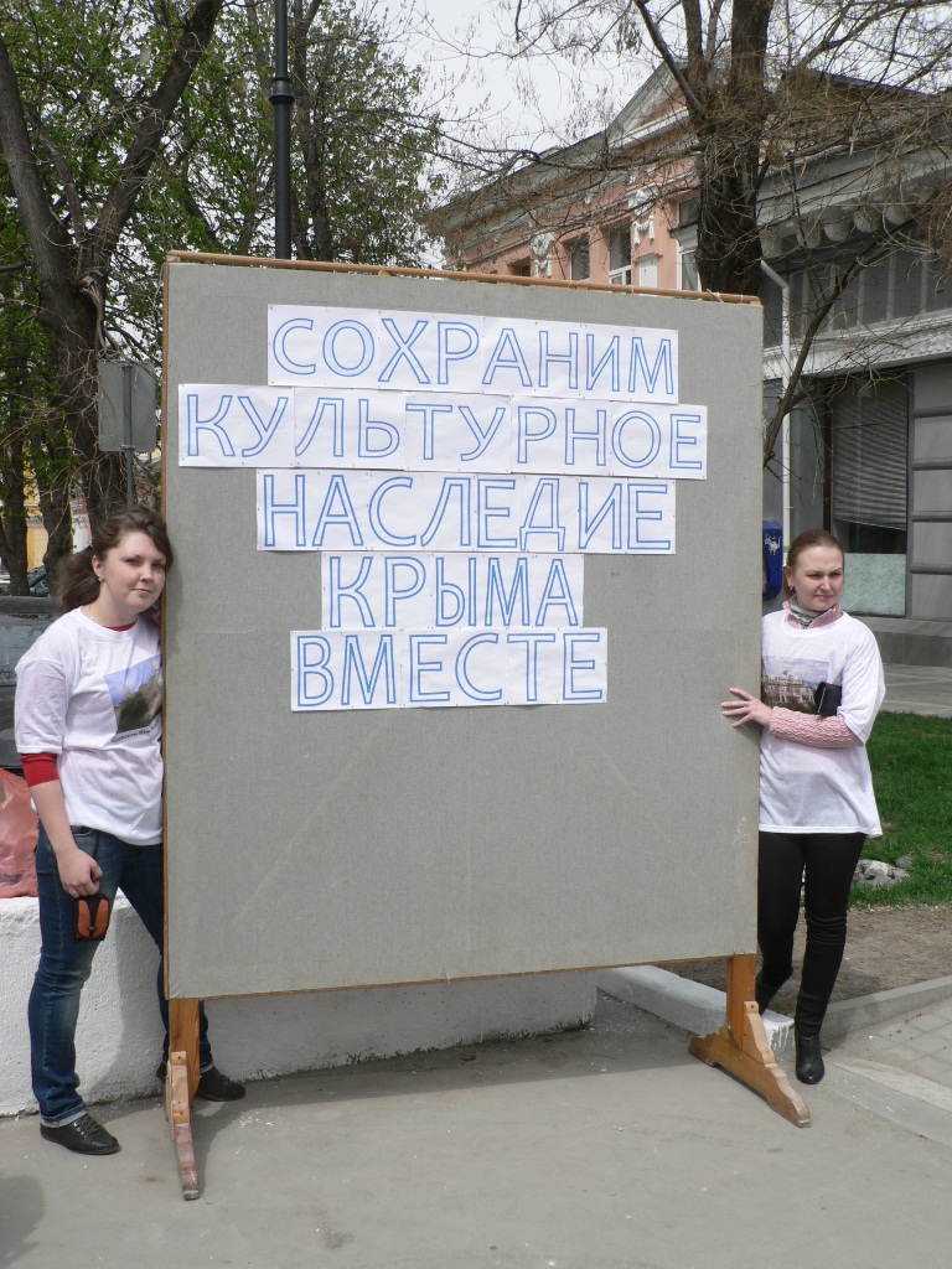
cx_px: 476
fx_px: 1320
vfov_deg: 51.4
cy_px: 634
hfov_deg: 39.7
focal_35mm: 36
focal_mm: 6
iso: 80
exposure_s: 1/320
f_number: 5
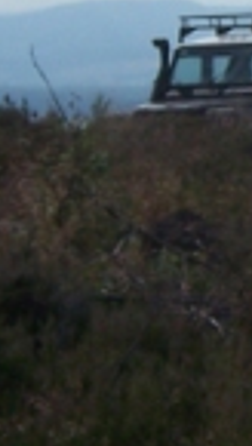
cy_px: 43
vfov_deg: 7.5
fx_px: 3407
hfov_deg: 4.2
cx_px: 403
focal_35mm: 288
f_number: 4.8
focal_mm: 10
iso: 80
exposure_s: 1/750
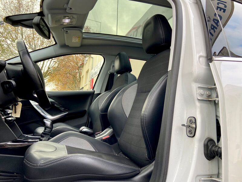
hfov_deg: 67.3
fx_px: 182
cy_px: 91
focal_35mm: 26
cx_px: 121
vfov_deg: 53.1
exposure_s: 1/122
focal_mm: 4.25
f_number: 1.8
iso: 64
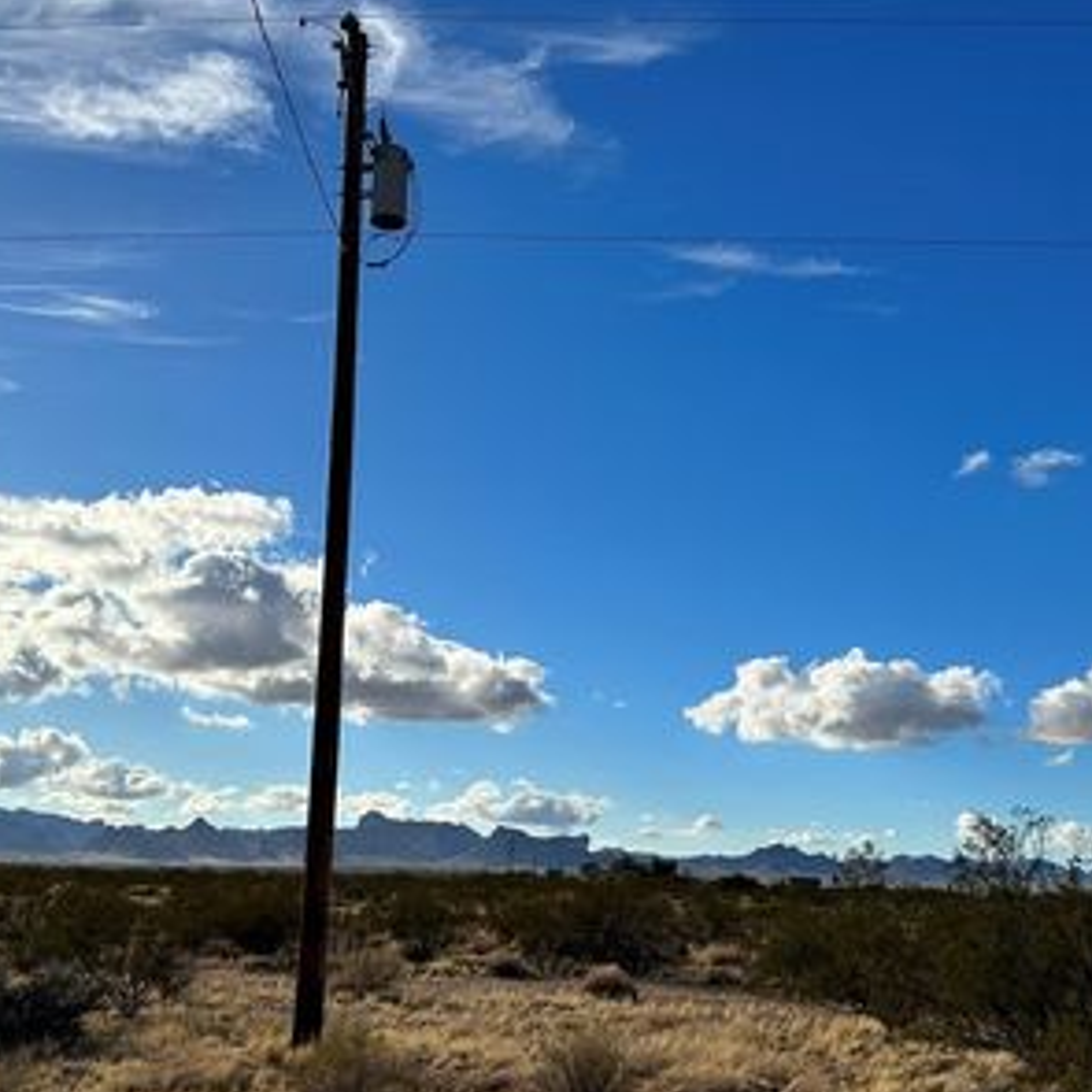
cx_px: 522
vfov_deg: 45.9
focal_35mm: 36
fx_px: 1285
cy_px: 631
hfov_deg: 46.0
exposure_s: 1/9709
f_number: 1.78
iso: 80
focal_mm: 6.86
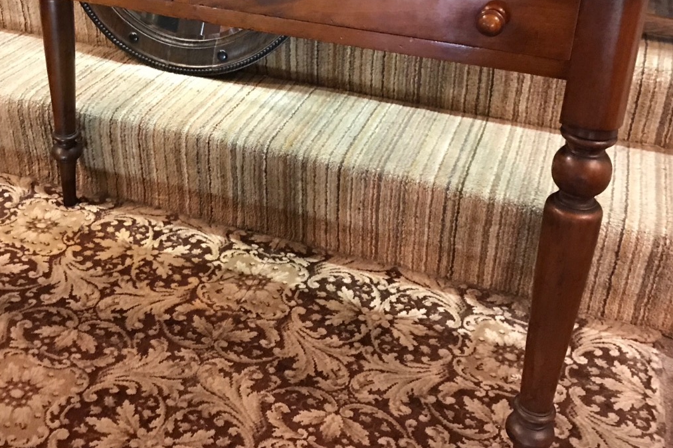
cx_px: 249
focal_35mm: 46
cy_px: 87
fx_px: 860
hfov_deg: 42.4
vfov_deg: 28.6
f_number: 1.8
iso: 100
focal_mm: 3.99
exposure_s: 1/6
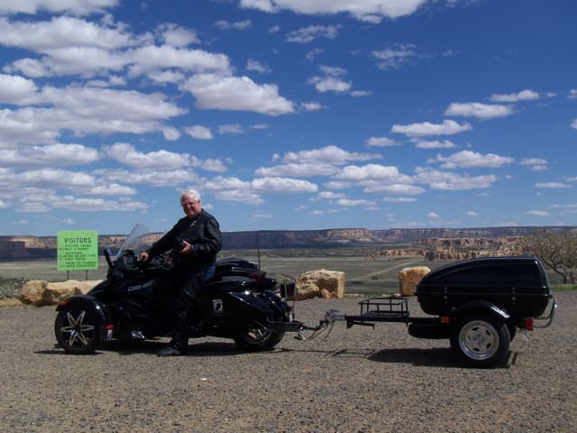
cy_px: 216
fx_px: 650
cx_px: 288
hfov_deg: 47.9
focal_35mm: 39
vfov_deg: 36.8
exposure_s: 1/400
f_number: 7.1
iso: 64
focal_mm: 6.4
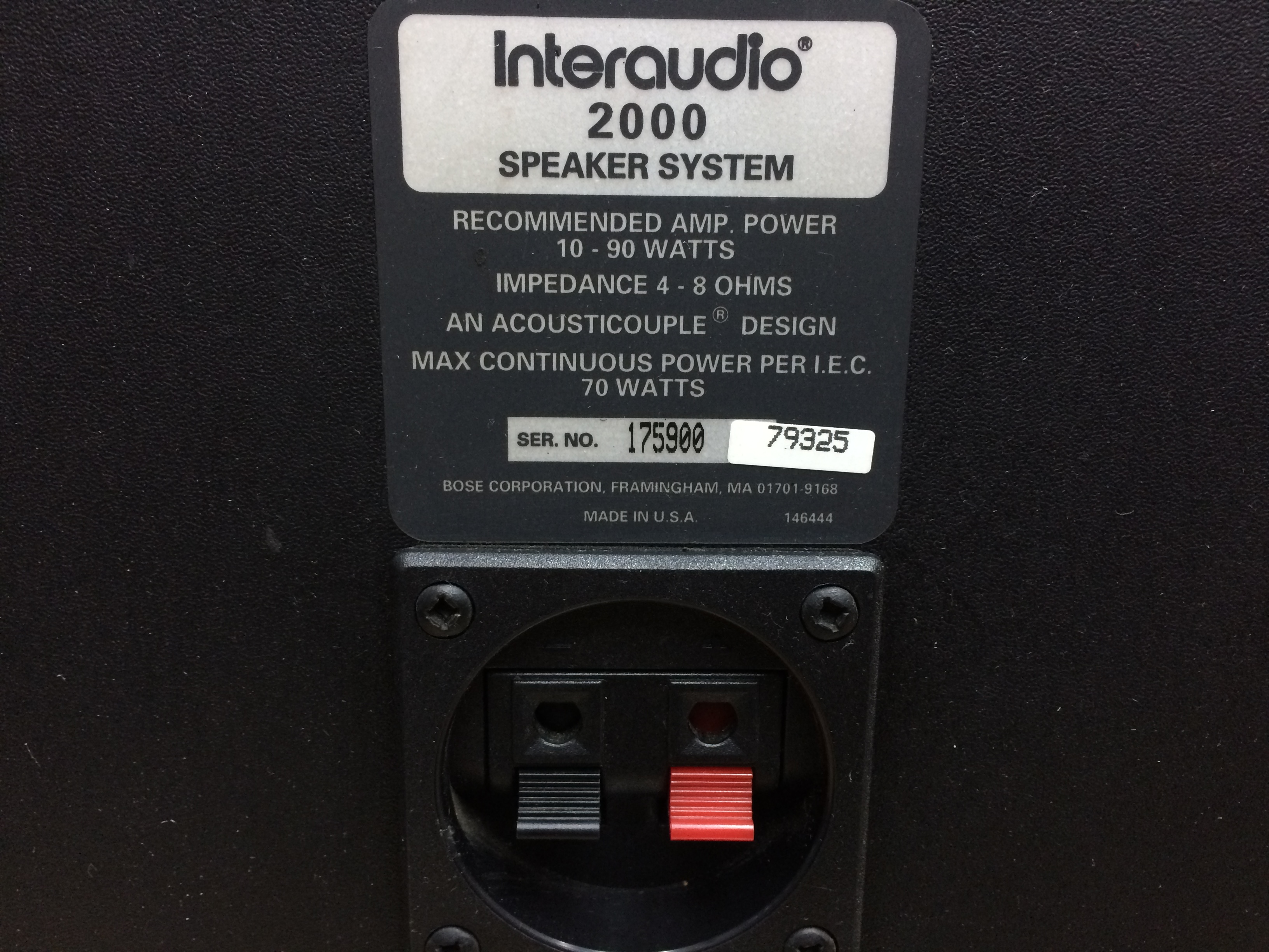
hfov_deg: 61.7
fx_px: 1063
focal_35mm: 29
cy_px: 476
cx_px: 634
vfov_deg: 48.2
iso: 250
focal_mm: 4.15
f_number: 2.2
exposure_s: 1/33
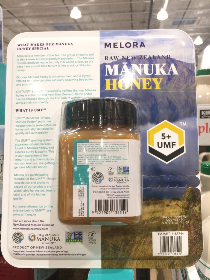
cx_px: 105
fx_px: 235
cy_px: 140
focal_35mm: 29
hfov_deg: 48.2
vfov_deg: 61.7
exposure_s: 1/30
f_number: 2.2
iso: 64
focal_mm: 4.15
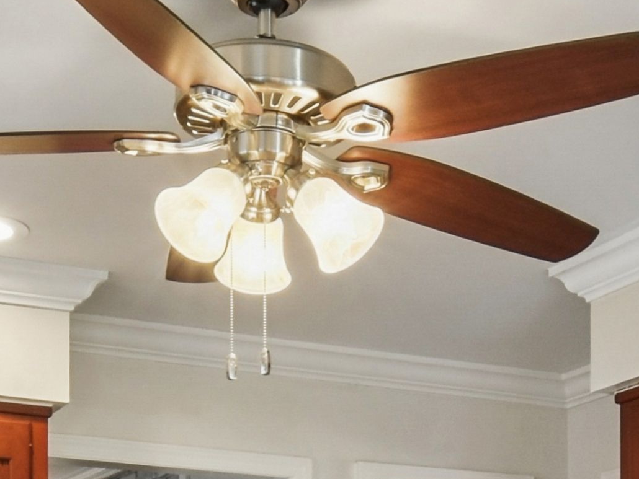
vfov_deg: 15.9
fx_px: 1551
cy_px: 751
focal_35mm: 84
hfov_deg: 23.3
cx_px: 352
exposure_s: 1/13
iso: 500
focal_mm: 10
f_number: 8
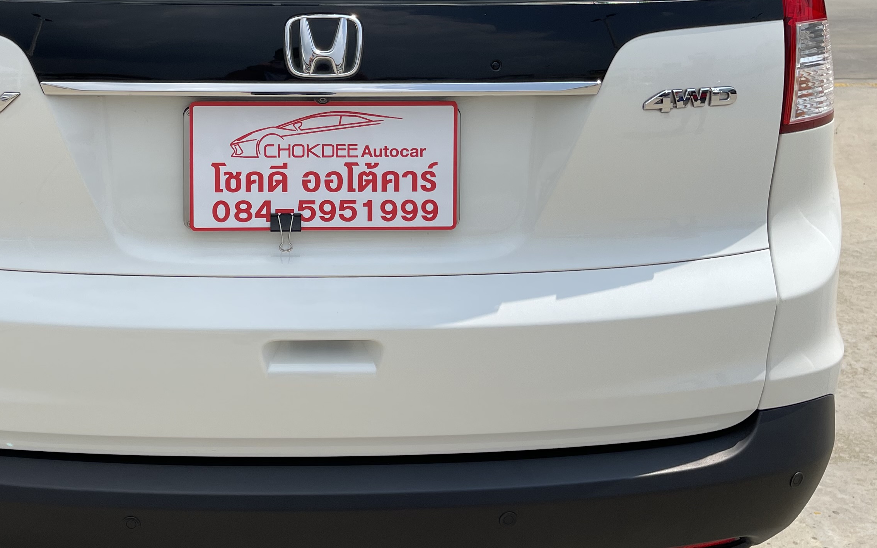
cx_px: 306
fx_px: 1171
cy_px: 142
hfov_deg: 40.6
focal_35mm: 49
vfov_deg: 26.0
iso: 32
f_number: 1.6
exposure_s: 1/6250
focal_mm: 5.1
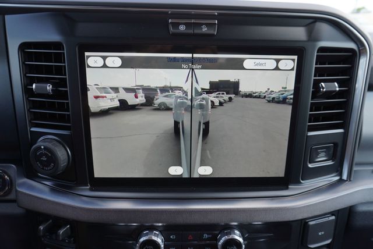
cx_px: 186
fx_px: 249
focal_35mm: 24
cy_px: 124
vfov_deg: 53.2
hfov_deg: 73.7
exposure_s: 1/80
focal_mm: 16
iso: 100
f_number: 4.5
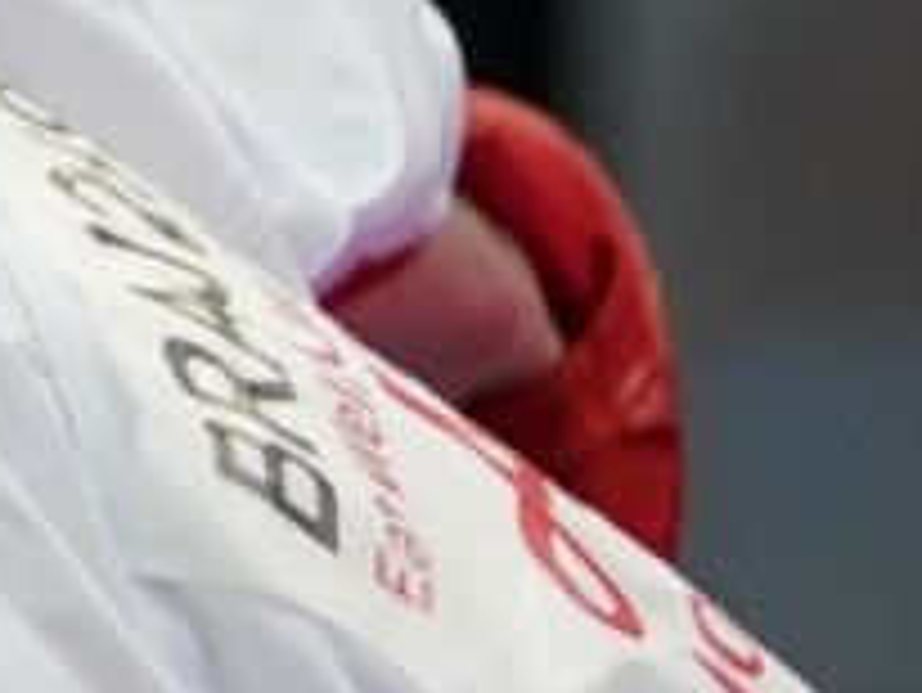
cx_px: -1124
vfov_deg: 0.7
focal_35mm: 2285
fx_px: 60897
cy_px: -918
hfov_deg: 0.9
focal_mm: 181
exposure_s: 1/1000
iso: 1250
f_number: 2.8
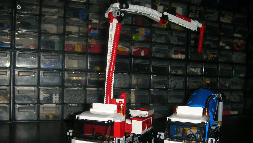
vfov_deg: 28.8
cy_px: 96
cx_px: 131
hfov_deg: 49.4
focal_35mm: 41
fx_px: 275
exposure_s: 1/60.1
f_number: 3
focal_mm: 5.8
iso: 50
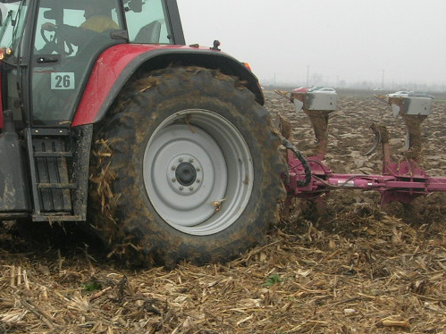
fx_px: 1005
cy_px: 201
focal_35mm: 78
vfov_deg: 18.9
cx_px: 156
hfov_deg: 24.9
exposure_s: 1/125
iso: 83
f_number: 4.8
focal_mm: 7.8
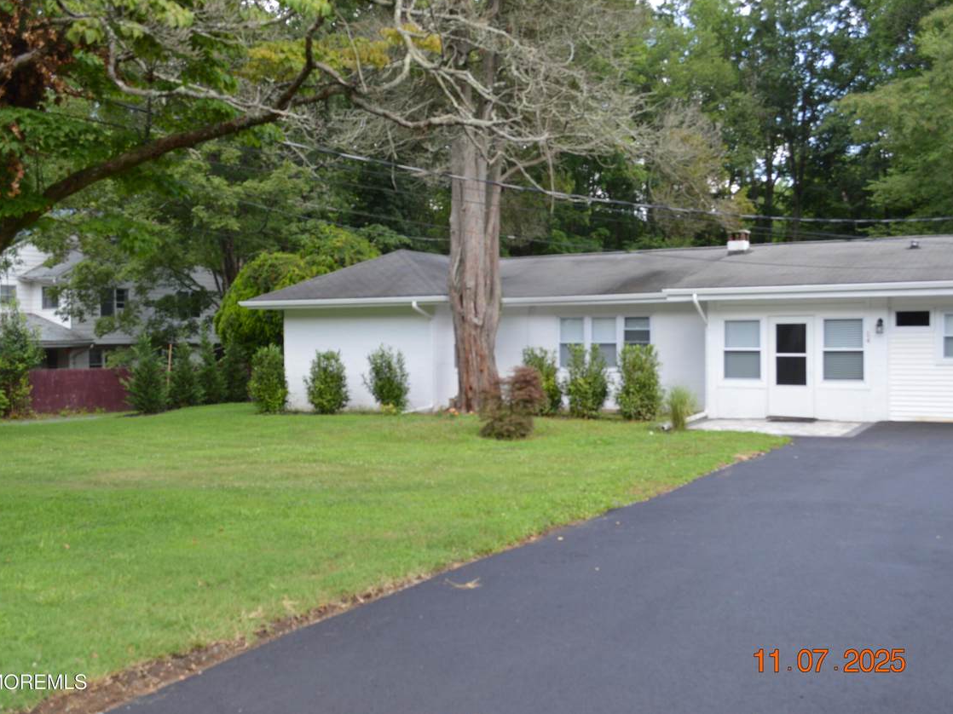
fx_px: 908
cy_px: 352
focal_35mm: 33
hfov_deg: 55.4
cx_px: 465
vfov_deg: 42.9
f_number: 5.6
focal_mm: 20
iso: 140
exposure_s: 1/125
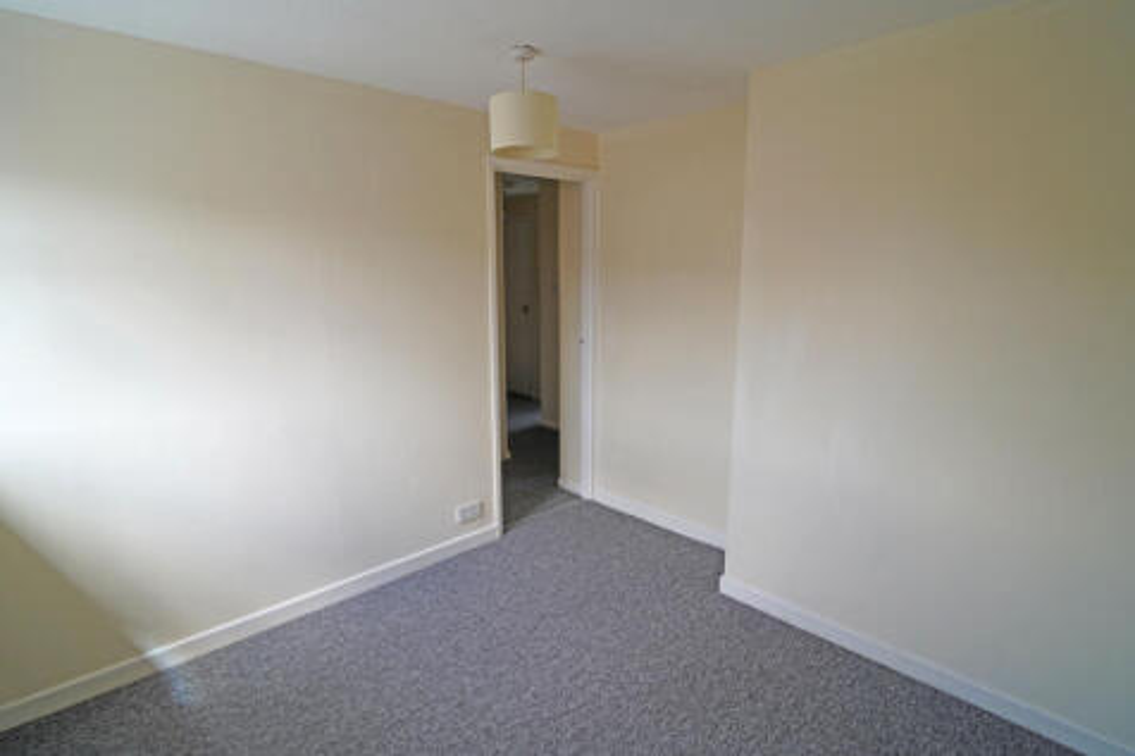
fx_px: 567
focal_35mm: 18
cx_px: 568
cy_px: 378
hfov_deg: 90.0
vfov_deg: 67.3
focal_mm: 18
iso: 500
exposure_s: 1/160
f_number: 4
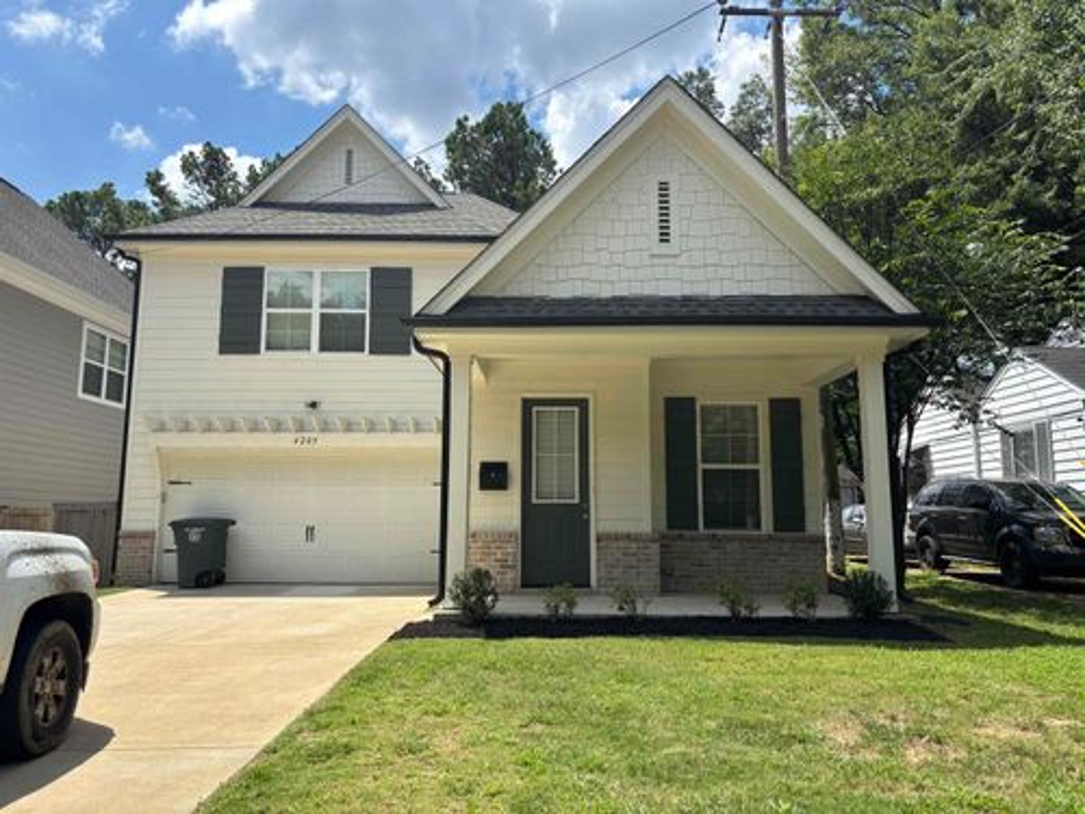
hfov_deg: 67.3
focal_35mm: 26
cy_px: 407
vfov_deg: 53.1
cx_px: 542
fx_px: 815
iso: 50
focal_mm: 5.96
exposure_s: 1/2933
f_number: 1.6
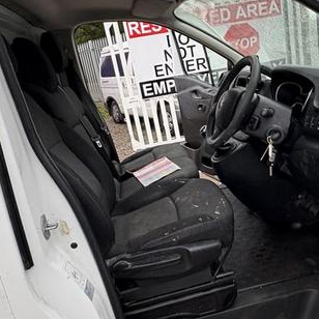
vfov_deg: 46.0
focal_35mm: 36
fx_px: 375
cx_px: 208
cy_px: 162
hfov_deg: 45.5
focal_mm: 2.22
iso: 80
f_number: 2.2
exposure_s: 1/99
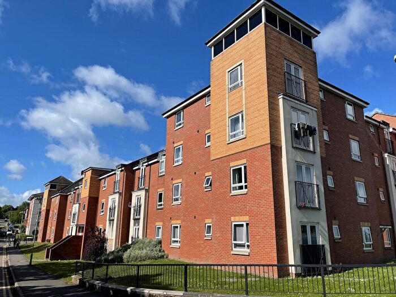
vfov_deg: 54.9
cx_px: 198
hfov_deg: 69.4
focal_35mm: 25
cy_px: 148
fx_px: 286
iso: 32
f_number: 1.6
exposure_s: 1/4525
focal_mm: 5.1
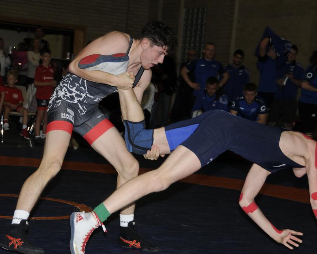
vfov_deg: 15.2
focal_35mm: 101
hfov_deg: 19.0
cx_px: 139
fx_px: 948
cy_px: 150
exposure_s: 1/100
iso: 250
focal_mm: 48
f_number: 4.5
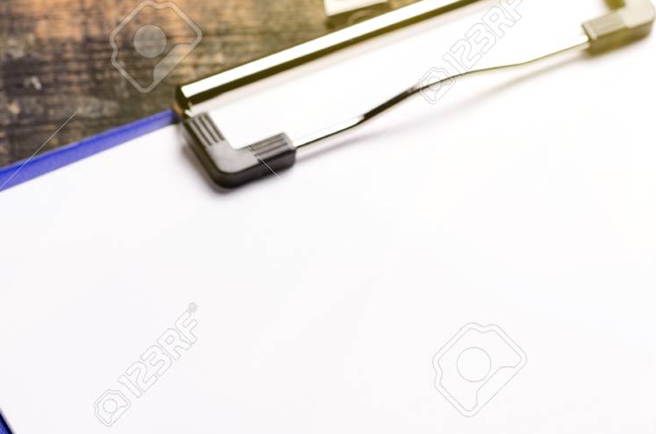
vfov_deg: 10.4
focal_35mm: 131
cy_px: 331
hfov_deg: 15.7
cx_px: 310
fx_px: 2382
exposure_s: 1/125
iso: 100
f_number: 7.1
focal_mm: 50
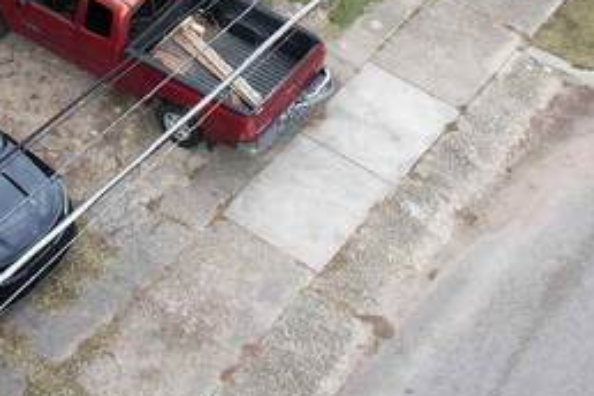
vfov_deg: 11.1
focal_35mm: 109
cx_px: 235
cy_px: -450
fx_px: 1798
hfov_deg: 18.7
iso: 100
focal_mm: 8.38
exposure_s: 1/320
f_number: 2.8
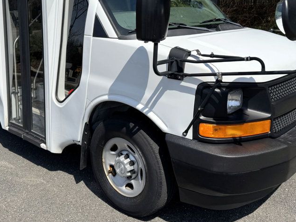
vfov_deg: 36.2
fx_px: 334
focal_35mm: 39
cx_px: 123
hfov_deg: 47.6
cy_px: 64
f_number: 1.78
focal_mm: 6.76
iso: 80
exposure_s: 1/7937
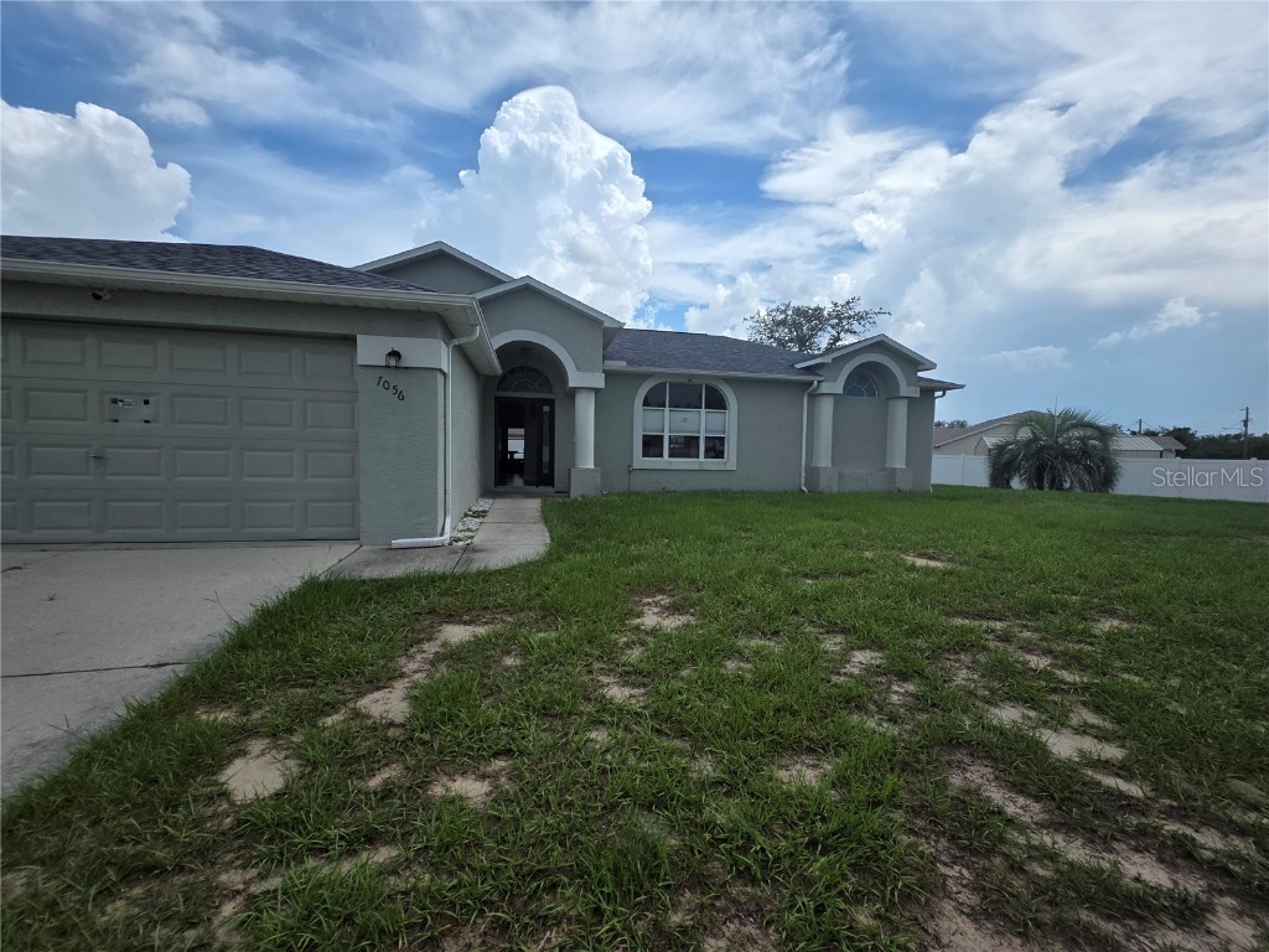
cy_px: 476
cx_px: 634
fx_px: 477
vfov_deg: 89.9
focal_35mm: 13
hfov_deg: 106.2
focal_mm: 2.2
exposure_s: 1/2289
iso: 40
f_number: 1.9
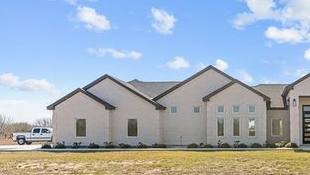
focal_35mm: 54
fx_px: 444
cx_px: 241
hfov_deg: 37.3
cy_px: 124
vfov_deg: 22.1
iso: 200
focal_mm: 32
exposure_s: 1/100
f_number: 10
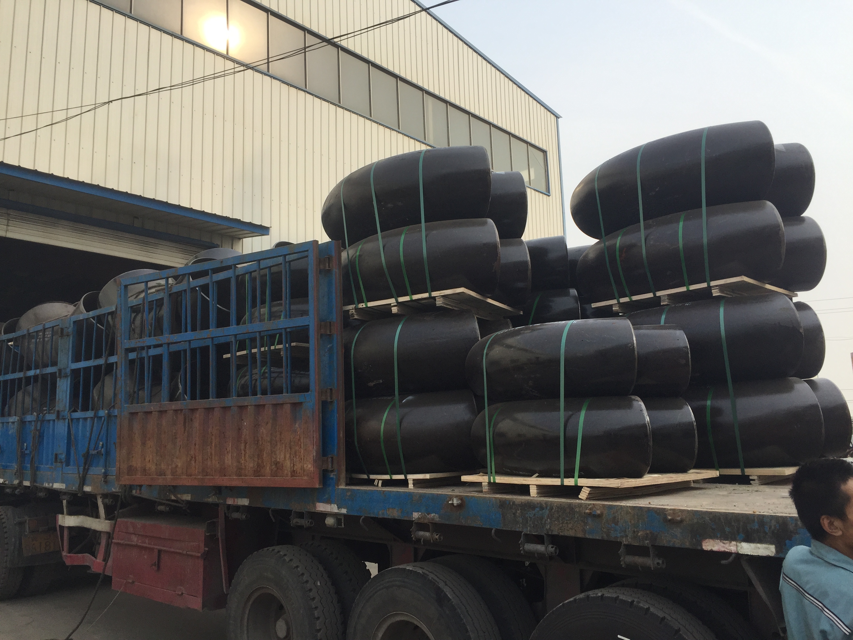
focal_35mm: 29
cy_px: 320
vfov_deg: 48.2
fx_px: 715
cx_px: 426
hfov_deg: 61.7
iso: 32
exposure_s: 1/1163
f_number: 2.2
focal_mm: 4.15
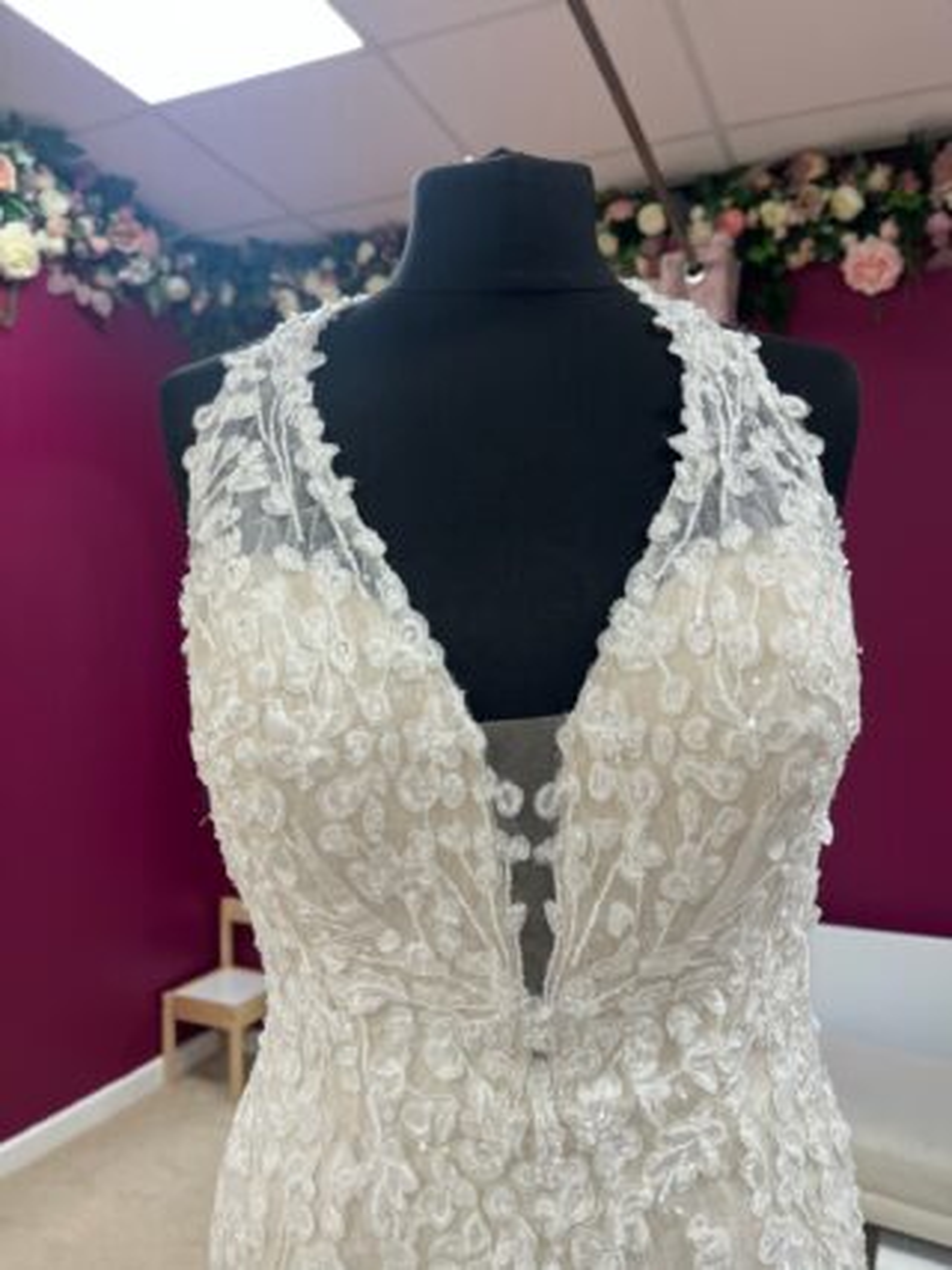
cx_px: 476
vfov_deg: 67.3
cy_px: 635
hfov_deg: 53.0
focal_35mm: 26
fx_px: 954
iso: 125
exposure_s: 1/100
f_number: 1.6
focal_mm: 5.1
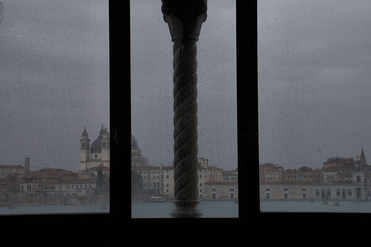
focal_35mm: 72
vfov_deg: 18.9
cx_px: 186
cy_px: 124
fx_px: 742
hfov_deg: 28.1
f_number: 13
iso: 200
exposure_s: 1/60
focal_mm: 48
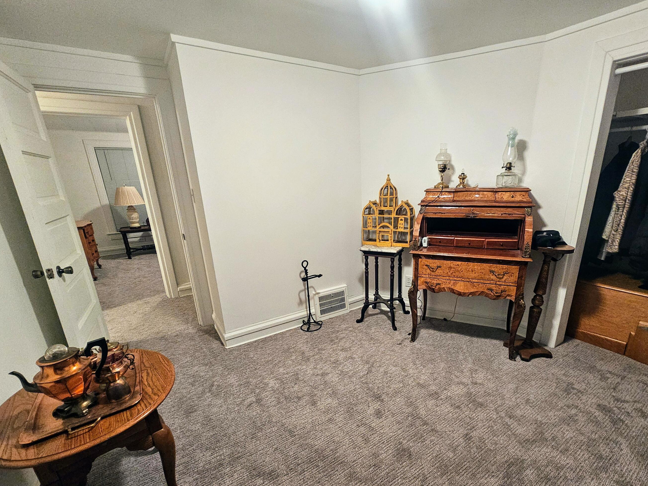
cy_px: 272
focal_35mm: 15
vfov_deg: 81.4
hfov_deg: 97.8
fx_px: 281
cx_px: 357
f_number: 2.2
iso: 320
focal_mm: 2.2
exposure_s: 1/30
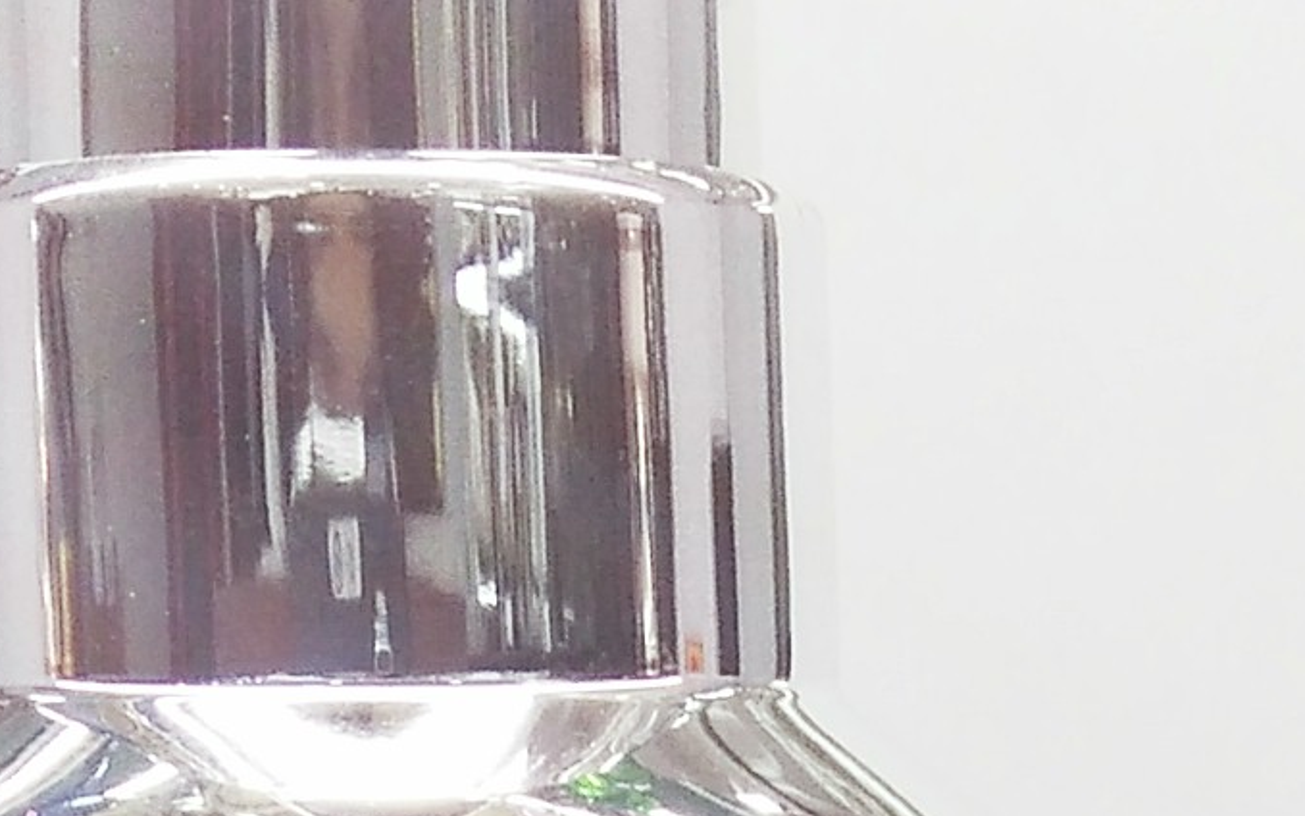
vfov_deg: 6.3
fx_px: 6474
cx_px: 1220
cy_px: 2952
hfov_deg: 11.4
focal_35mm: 182
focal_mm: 2.96
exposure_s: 1/166
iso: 64
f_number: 2
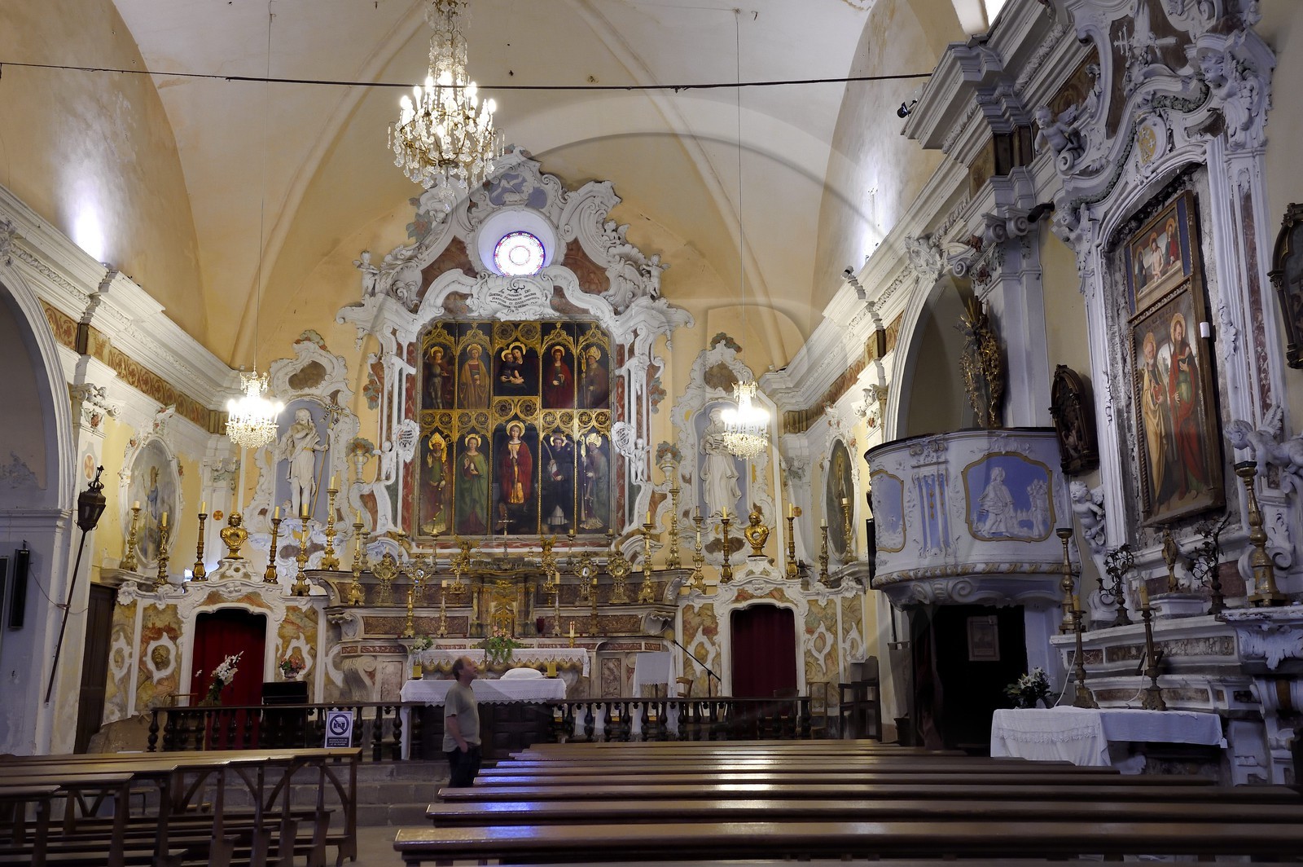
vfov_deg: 36.8
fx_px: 1302
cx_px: 652
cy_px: 434
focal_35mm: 36
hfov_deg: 53.2
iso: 3200
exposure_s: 1/25
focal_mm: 36
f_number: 8
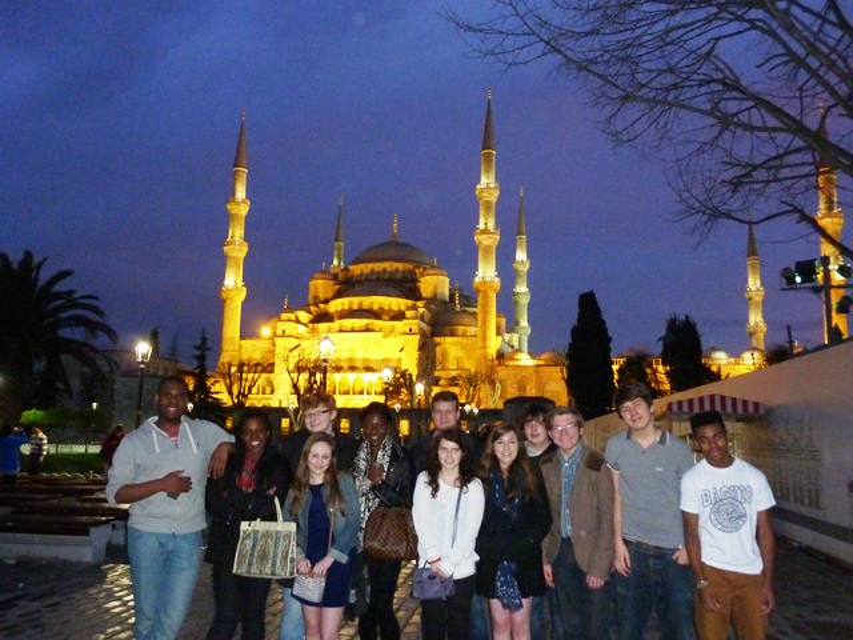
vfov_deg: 46.8
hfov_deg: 60.0
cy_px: 320
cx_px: 426
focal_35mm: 30
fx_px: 739
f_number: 3.4
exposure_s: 1/8
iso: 640
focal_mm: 5
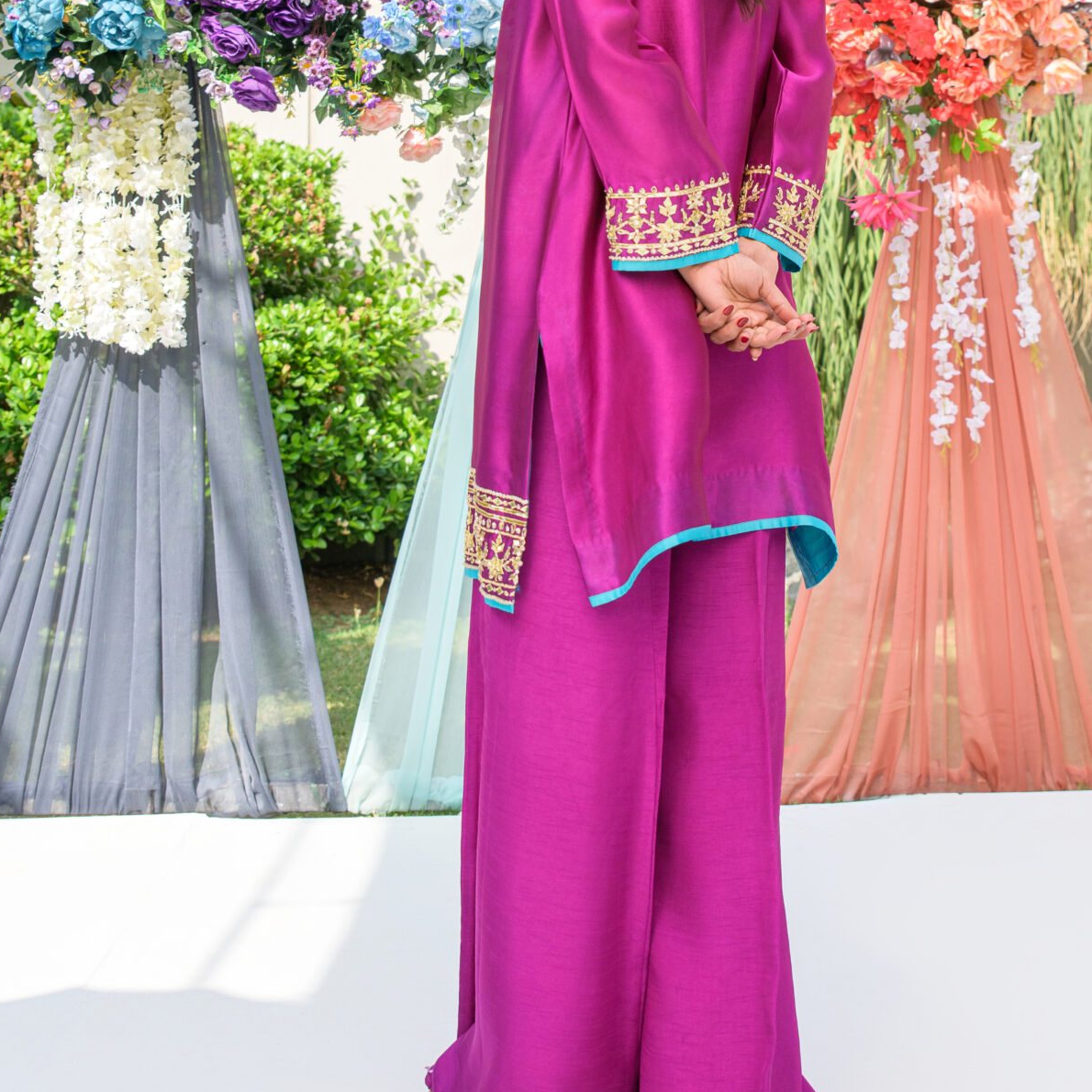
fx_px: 2284
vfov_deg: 26.1
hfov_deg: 26.9
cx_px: 598
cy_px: 128
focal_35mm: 64
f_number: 4
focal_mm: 35
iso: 100
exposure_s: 1/800
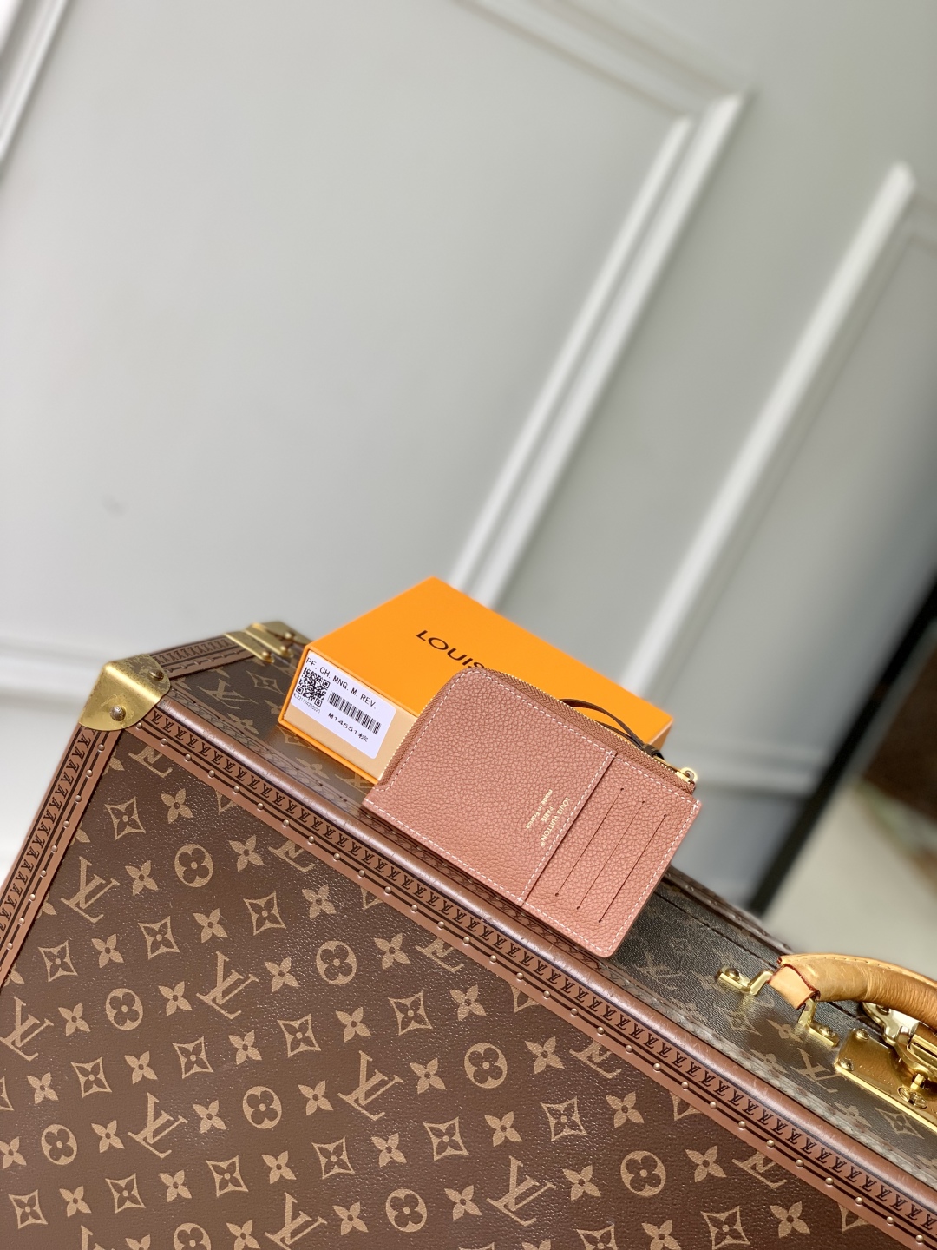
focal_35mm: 52
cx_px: 468
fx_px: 1877
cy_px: 625
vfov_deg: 36.8
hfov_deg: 28.0
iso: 20
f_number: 2.4
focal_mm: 6
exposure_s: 1/122
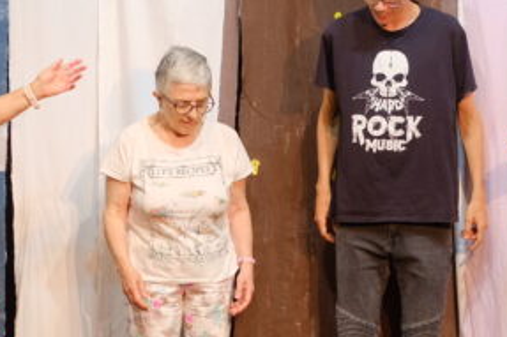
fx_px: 4968
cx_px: 375
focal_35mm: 353
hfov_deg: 5.8
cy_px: 143
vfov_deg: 3.9
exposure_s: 1/180
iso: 400
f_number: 2
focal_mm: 90
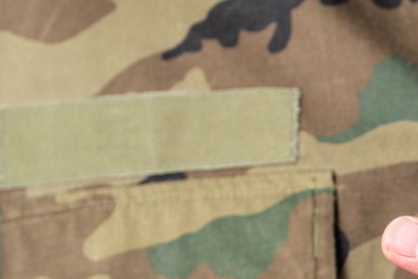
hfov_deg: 4.7
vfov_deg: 3.2
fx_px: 5042
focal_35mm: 434
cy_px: 374
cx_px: 521
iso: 100
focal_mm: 105
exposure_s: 1/200
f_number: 5.6
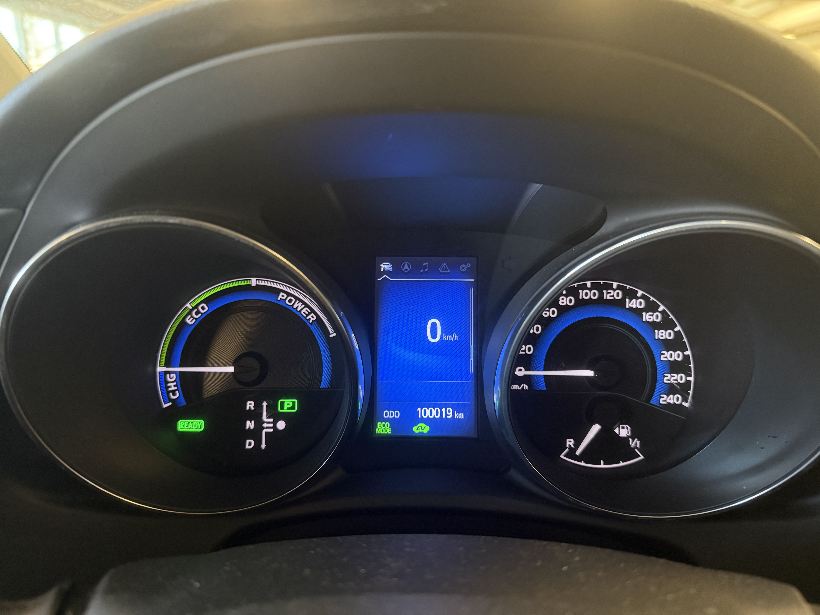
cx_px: 410
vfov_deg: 56.8
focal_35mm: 24
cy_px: 308
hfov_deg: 71.6
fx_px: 569
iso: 640
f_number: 1.78
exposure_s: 1/59
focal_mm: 6.76
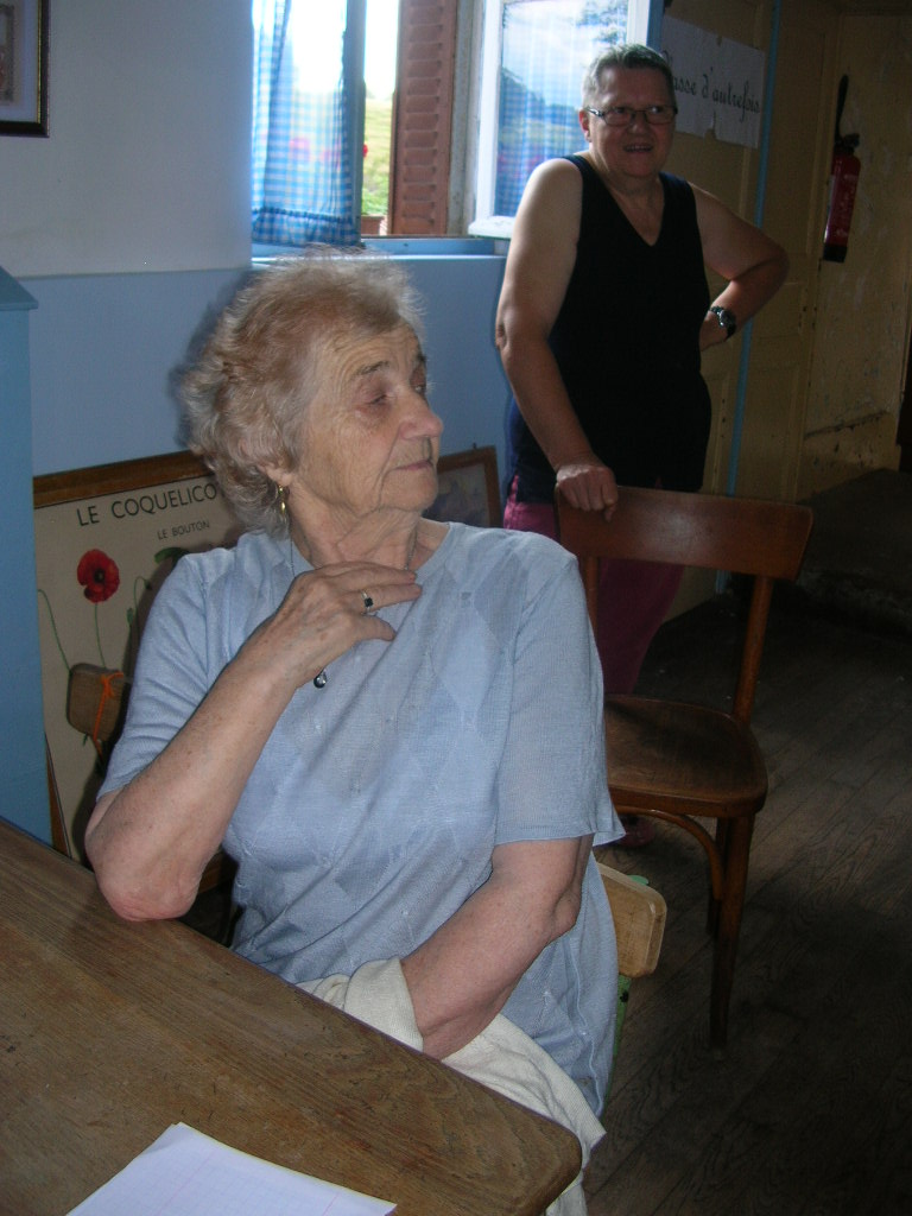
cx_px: 456
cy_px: 608
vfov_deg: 52.6
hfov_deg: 40.7
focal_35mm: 35
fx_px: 1229
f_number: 2.8
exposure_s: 1/60.1
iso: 50
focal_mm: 5.8
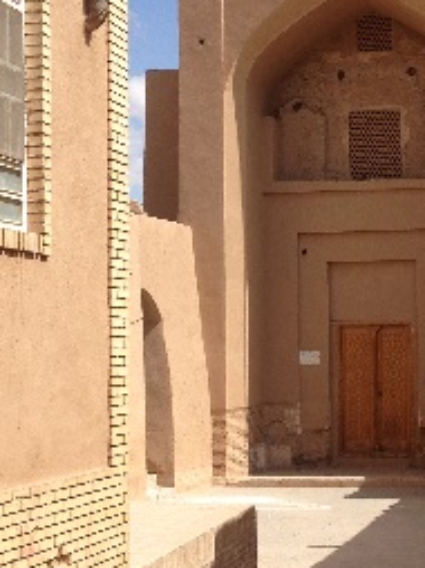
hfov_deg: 17.2
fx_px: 1394
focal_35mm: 85
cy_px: 294
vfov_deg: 23.0
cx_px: 333
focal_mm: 4.12
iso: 50
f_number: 2.4
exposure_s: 1/2008
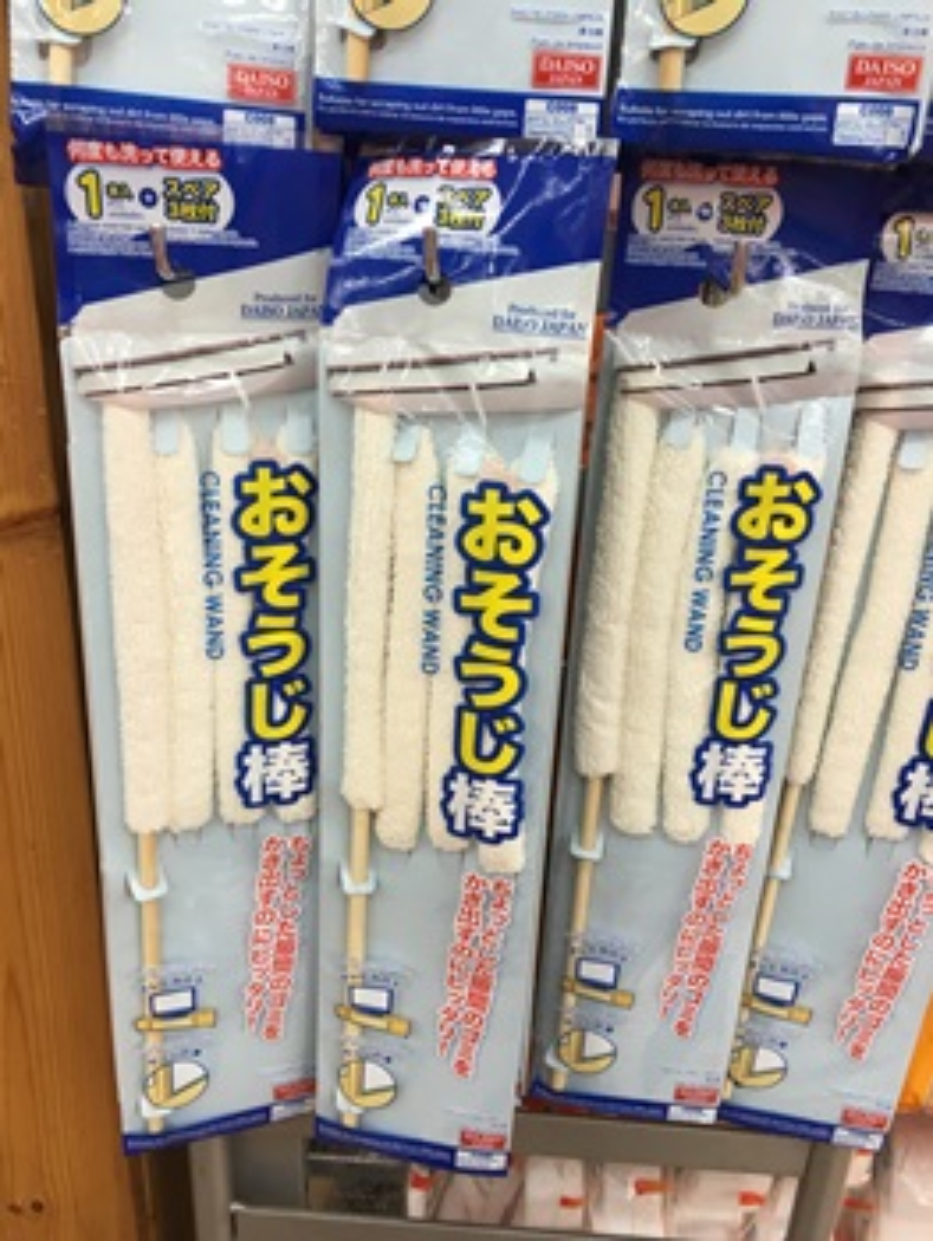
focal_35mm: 29
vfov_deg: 61.6
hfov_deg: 48.3
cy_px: 620
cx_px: 466
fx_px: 1041
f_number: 2.2
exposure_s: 1/40
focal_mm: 4.15
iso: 25
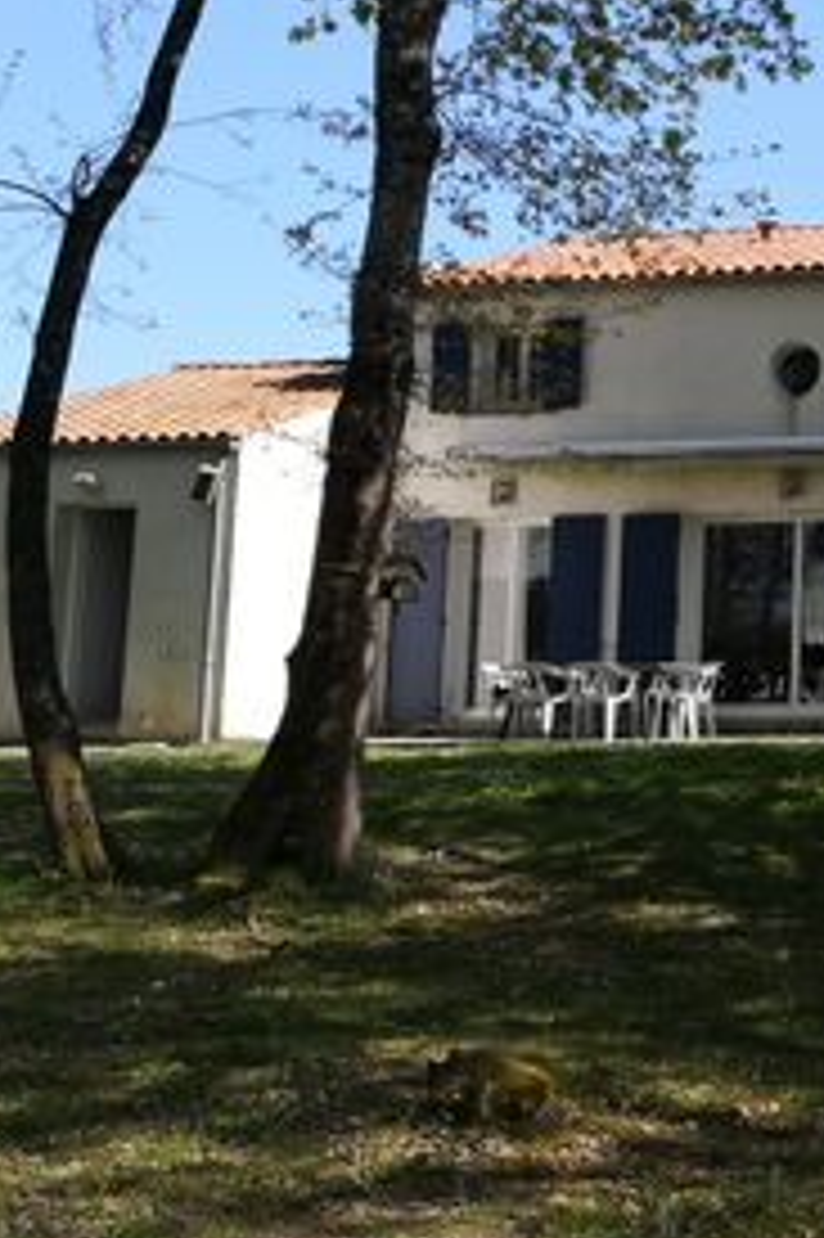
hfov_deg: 19.9
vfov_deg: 33.5
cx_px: 1238
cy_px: 378
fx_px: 2028
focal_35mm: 59
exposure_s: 1/647
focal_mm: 3.83
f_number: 2.2
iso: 50
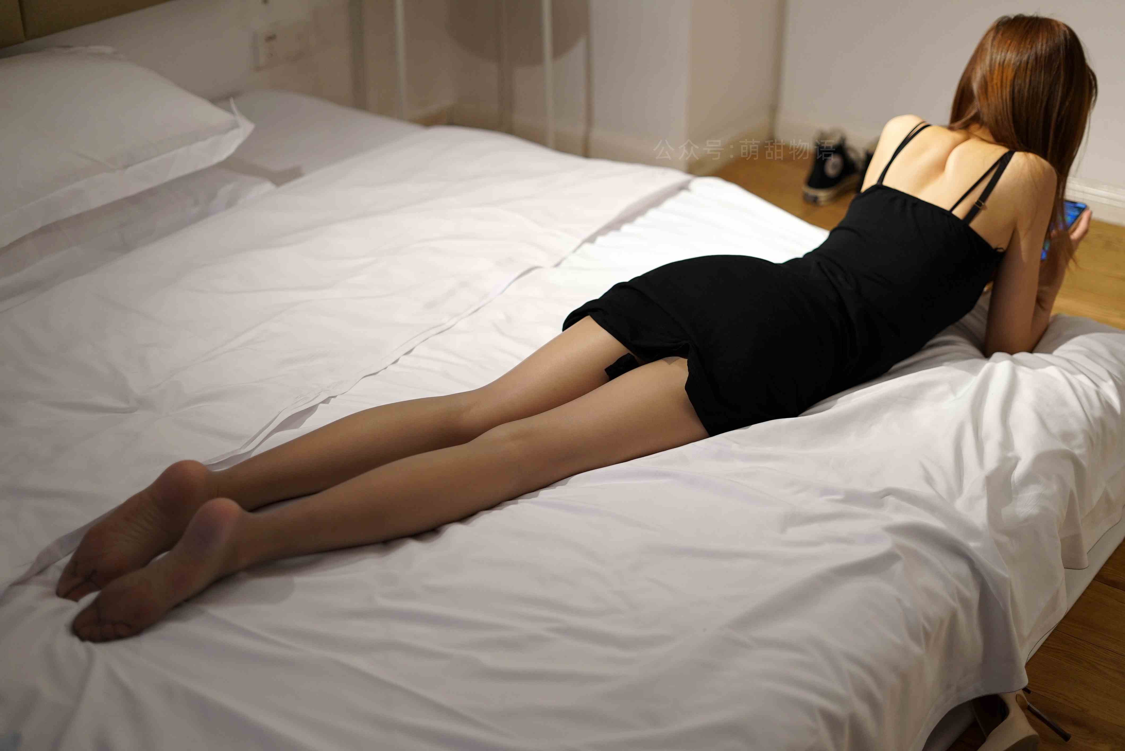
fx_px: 1563
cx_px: 562
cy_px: 376
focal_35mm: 50
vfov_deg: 27.0
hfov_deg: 39.6
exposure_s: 1/400
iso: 800
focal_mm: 50
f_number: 2
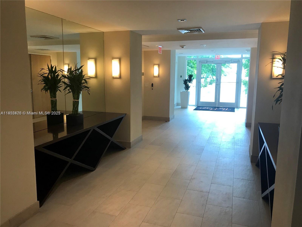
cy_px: 114
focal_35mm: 28
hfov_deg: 63.4
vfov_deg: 49.7
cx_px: 151
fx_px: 244
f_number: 1.8
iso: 25
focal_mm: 3.99
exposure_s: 1/40
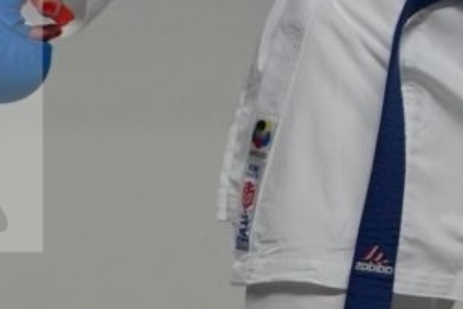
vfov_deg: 1.8
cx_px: 928
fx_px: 10069
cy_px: -424
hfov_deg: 2.6
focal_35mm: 783
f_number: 2.8
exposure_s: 1/1000
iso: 800
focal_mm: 89
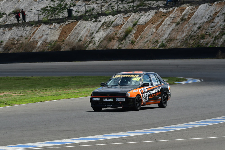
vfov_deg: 4.6
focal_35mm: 300
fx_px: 1876
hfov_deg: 6.9
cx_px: 112
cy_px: 75
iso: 250
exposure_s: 1/640
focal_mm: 200
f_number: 10
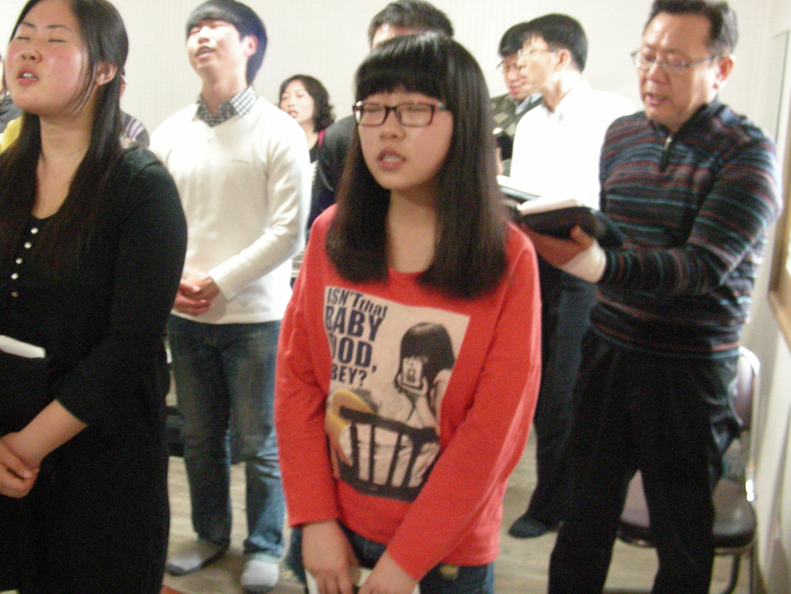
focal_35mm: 42
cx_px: 363
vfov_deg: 34.3
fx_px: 960
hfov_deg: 44.8
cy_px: 301
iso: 605
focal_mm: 6.3
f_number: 3.5
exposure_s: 1/8
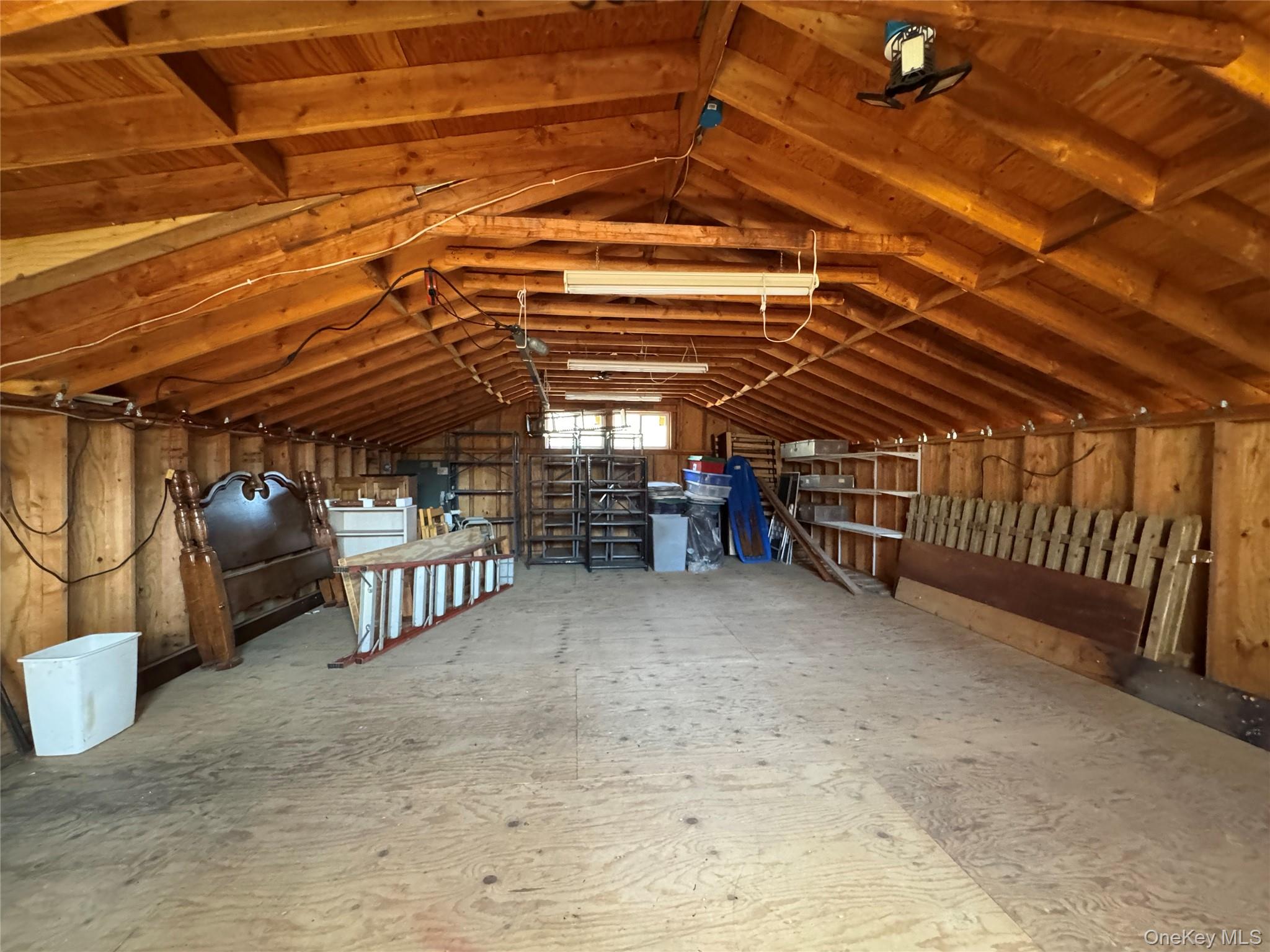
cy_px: 476
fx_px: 514
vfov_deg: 85.7
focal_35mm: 14
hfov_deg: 102.1
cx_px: 635
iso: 1250
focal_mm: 2.22
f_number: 2.2
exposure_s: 1/60
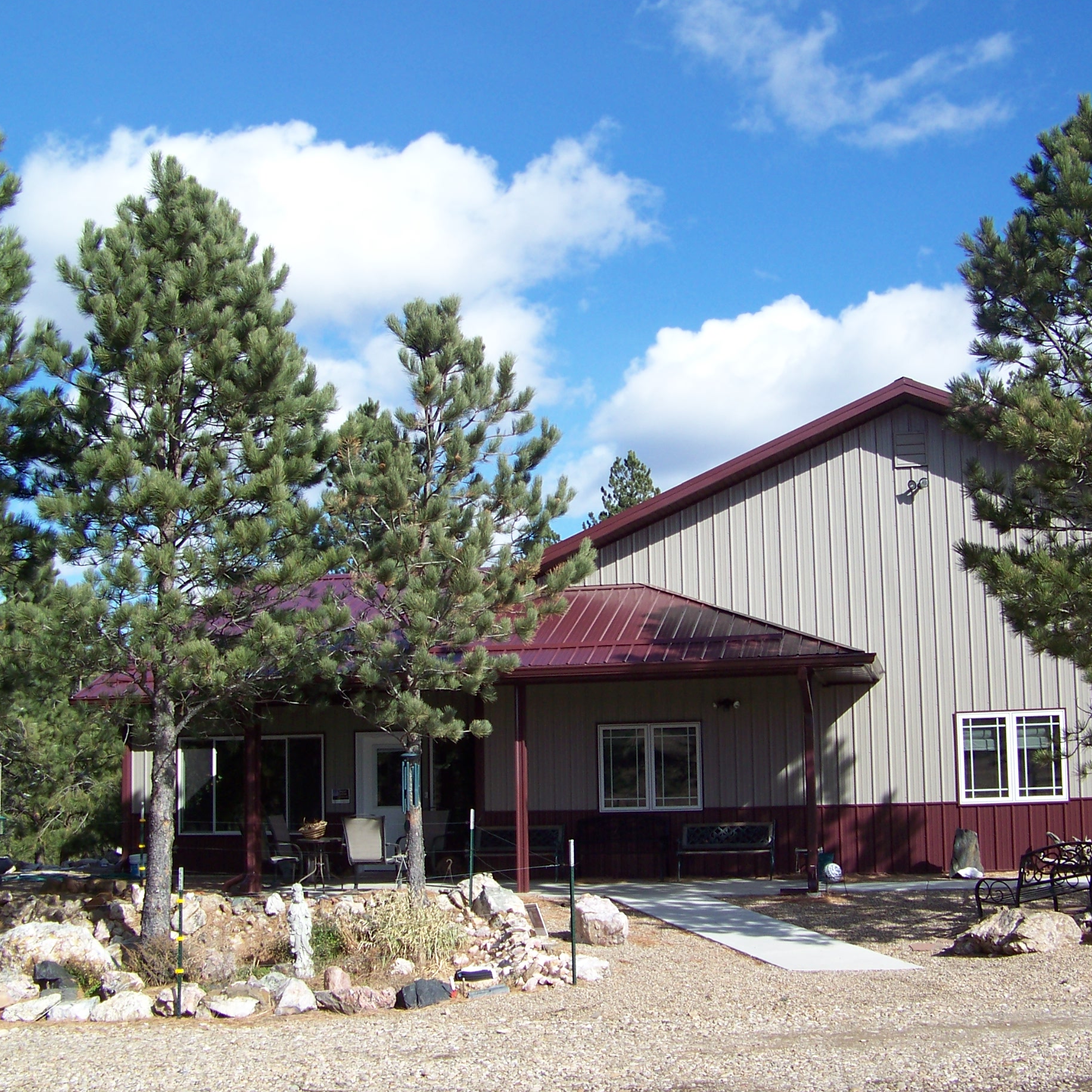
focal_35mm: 45
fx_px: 1606
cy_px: 552
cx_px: 592
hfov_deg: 37.5
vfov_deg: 37.6
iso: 64
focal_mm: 5.85
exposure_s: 1/800
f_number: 2.8
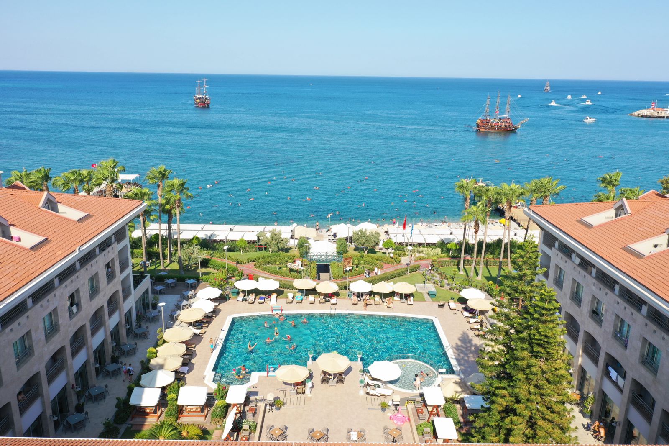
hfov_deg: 65.5
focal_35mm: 28
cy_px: 223
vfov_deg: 46.4
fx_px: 520
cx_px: 334
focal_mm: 10.26
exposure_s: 1/320
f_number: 5.6
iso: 100
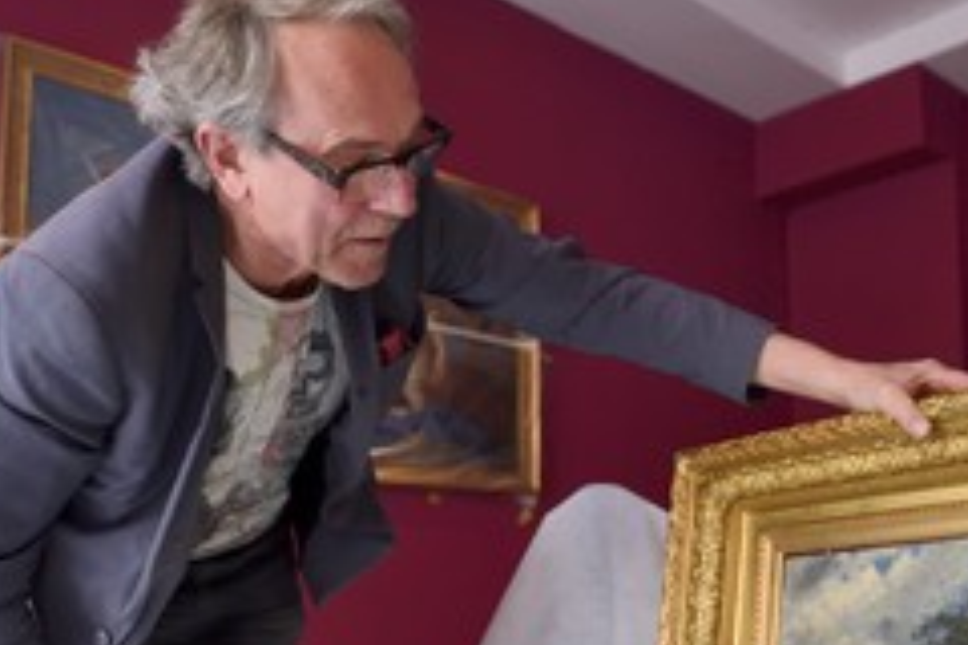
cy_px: 492
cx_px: 690
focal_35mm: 42
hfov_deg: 45.3
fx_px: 1129
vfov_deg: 31.3
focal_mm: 24
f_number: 3.2
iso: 800
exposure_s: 1/60
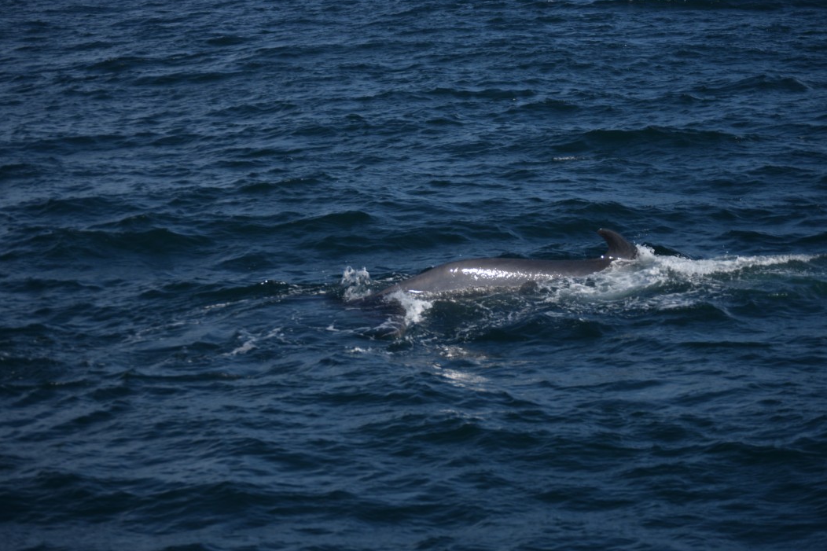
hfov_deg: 17.7
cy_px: 281
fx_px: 2653
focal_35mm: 116
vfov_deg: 11.9
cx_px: 423
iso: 200
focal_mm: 75
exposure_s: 1/4000
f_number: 4.2
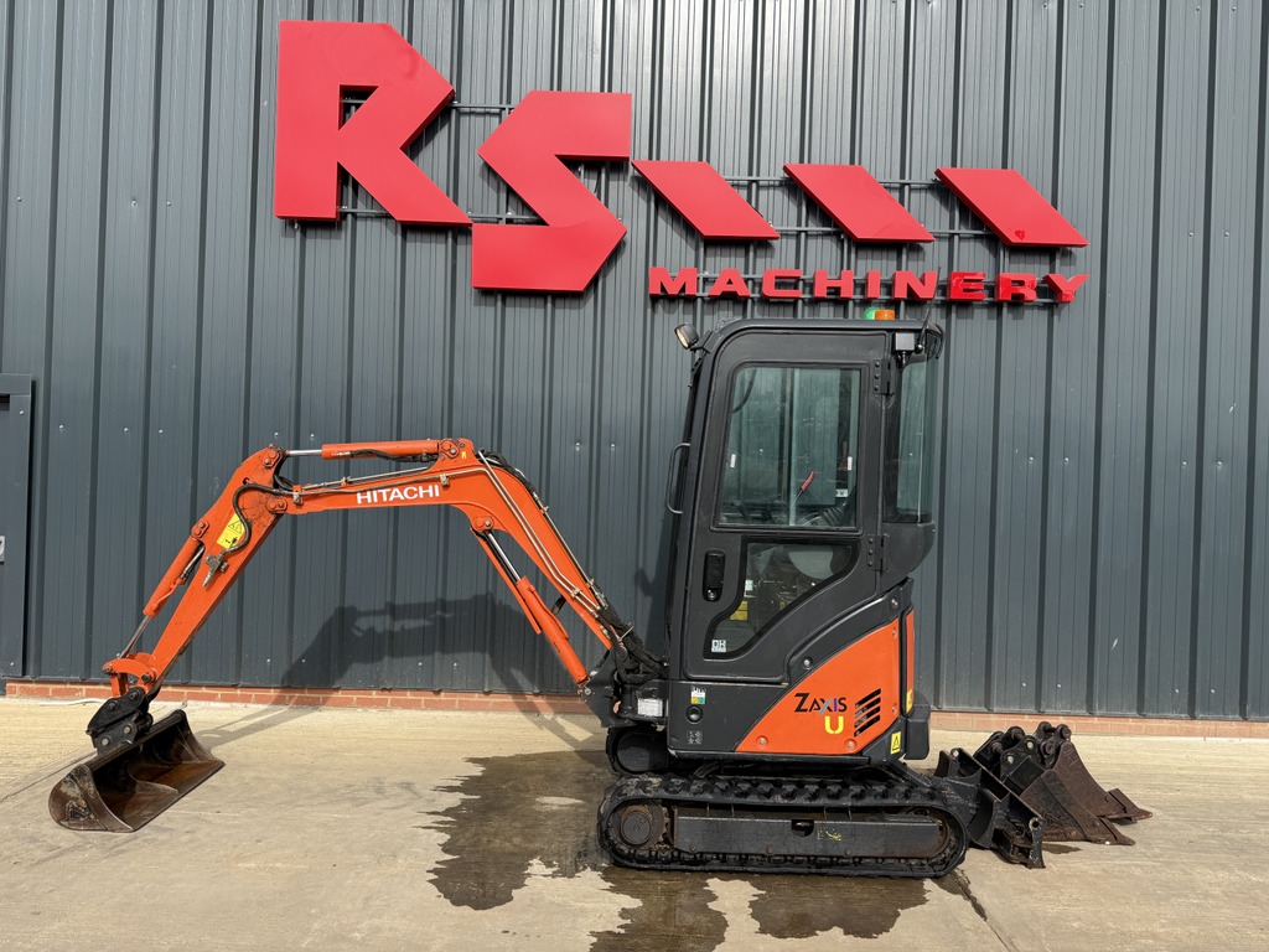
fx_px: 880
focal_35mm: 24
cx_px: 634
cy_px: 476
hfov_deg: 71.6
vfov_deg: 56.8
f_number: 1.78
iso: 80
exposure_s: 1/1949
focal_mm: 6.76
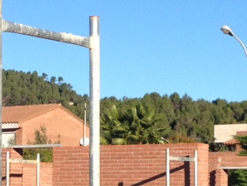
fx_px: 1213
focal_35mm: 170
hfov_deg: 11.6
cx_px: 167
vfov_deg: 8.7
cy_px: 207
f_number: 2.4
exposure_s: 1/1623
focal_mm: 4.28
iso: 50
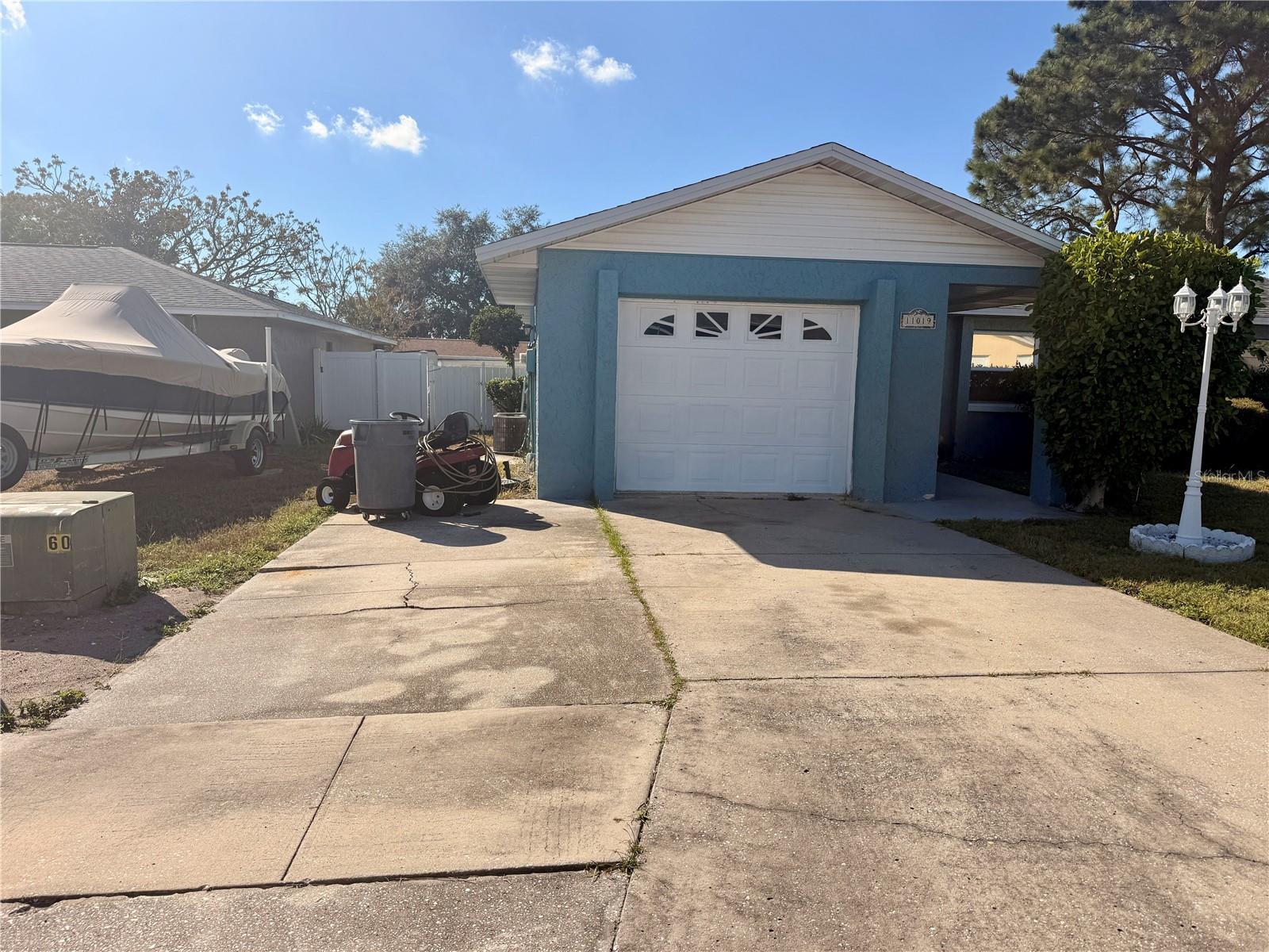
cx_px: 634
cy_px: 476
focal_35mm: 24
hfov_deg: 71.6
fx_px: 880
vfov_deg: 56.8
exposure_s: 1/6711
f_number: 1.78
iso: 80
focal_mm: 6.76
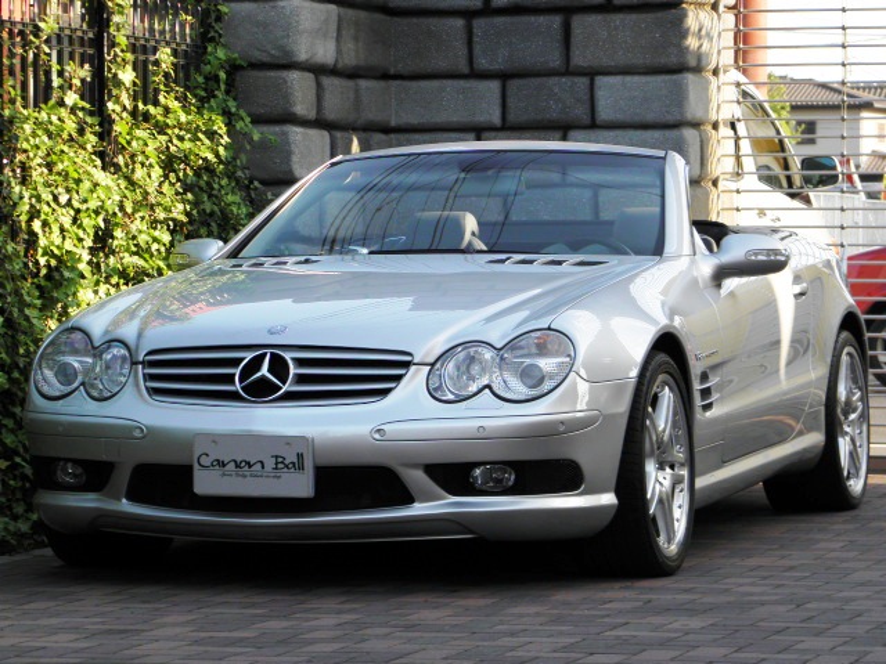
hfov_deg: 13.3
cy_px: 332
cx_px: 443
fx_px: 3814
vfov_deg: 10.0
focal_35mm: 149
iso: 100
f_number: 5
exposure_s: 1/125
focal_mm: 26.8
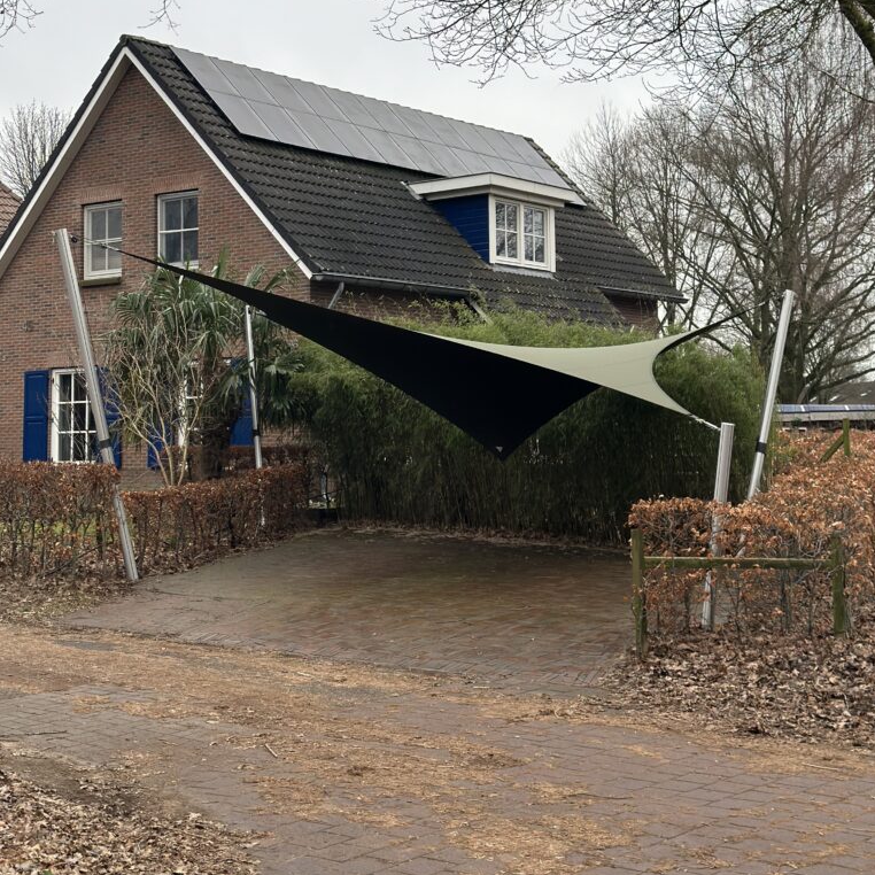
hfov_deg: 30.0
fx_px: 1630
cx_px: 440
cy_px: 308
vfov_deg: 29.9
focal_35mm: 57
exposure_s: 1/823
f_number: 1.78
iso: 80
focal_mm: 6.86
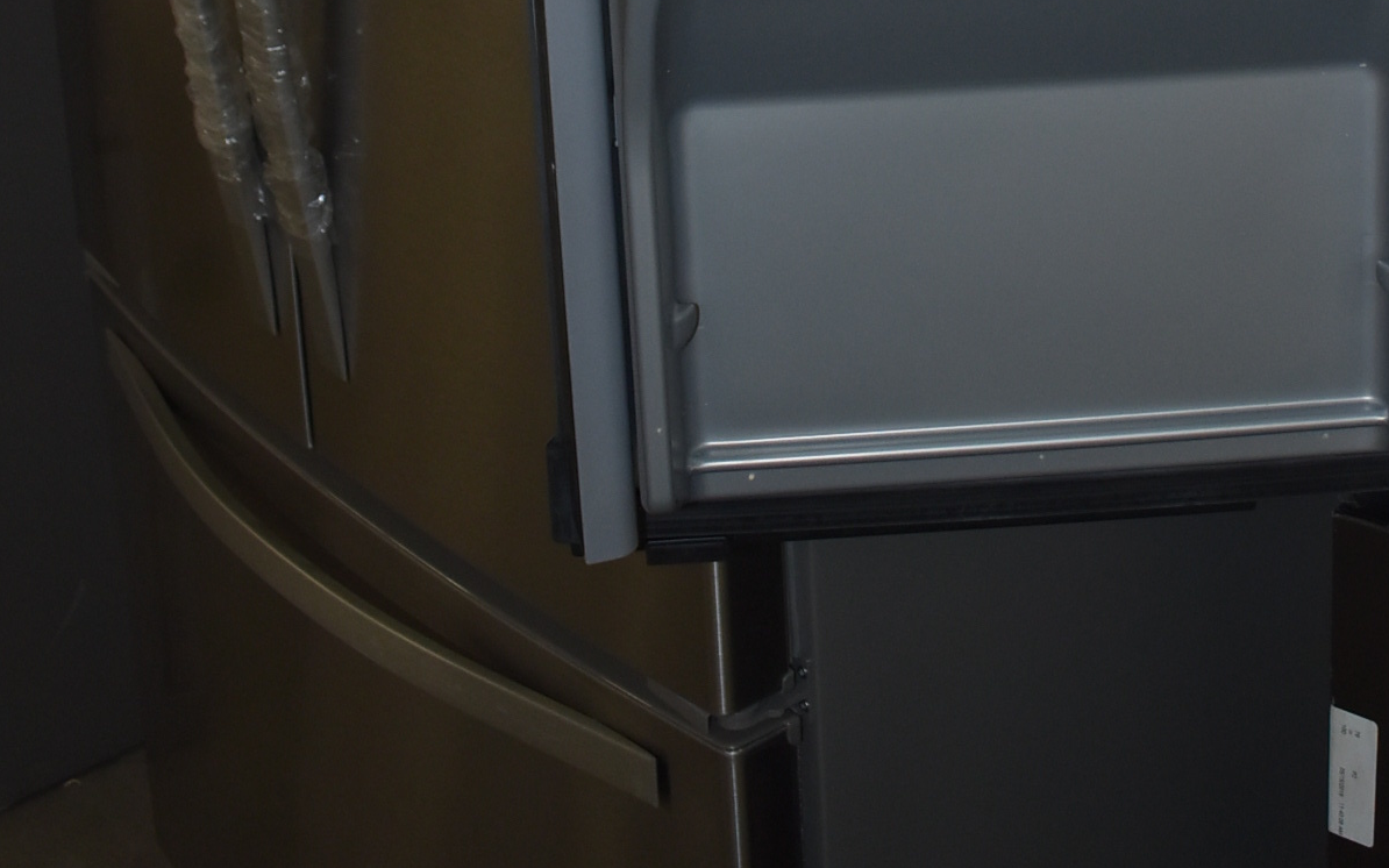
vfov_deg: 17.1
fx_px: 2612
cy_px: -422
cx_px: 1040
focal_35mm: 69
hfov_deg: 29.3
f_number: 3.5
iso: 560
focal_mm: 18
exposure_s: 1/160
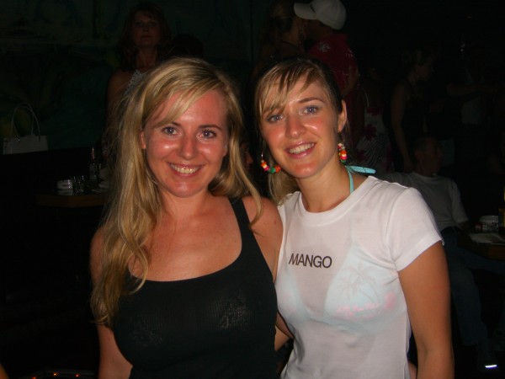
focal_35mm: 38
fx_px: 554
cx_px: 252
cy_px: 190
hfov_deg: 49.0
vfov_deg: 37.7
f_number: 2.8
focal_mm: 7.9
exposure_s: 1/60
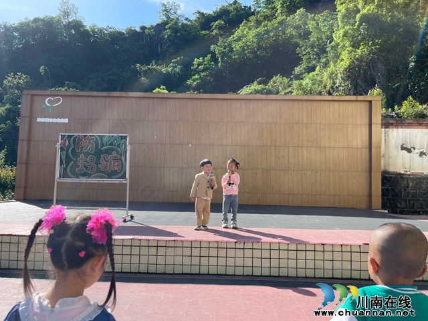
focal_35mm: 25
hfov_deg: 69.4
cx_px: 214
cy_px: 160
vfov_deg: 54.9
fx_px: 309
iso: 32
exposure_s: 1/1689
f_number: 1.6
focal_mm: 5.1
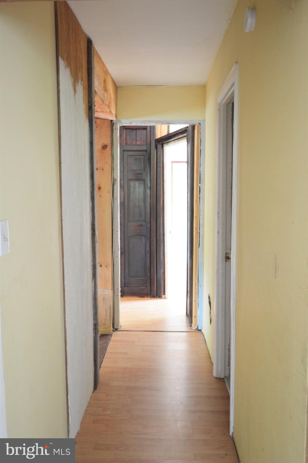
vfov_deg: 57.3
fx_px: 424
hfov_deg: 39.9
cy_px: 232
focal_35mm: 33
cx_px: 154
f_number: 3.8
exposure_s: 1/15
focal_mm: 22
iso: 800
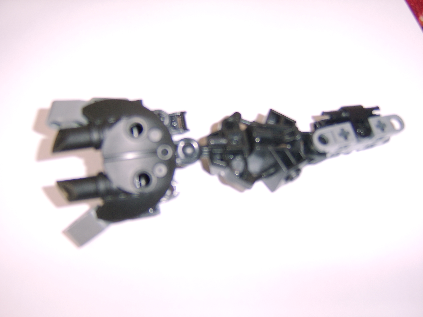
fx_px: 379
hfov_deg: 58.4
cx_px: 212
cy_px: 158
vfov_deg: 45.4
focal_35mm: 31
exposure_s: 1/30
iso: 71
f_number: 2.7
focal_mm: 8.13
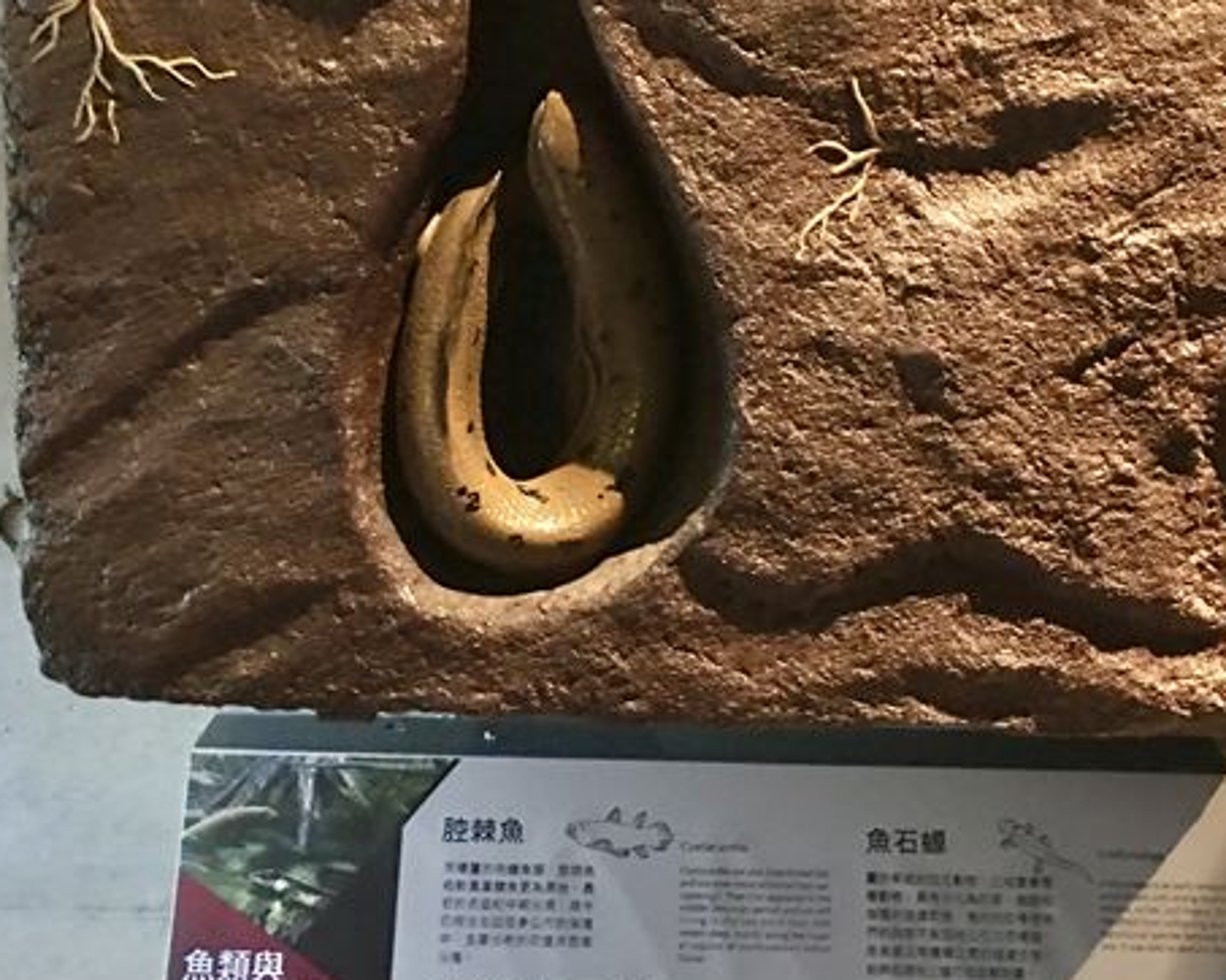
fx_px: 1813
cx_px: 701
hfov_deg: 37.3
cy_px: 401
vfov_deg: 30.2
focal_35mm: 50
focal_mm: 4.15
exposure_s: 1/4
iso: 100
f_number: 2.2
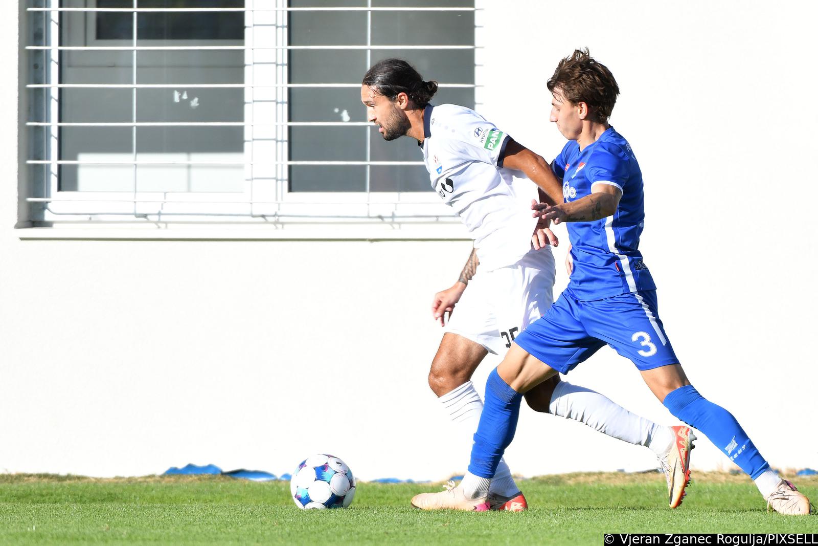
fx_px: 9089
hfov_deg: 5.2
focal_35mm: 400
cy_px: 273
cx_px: 409
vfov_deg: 3.4
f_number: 5
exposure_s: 1/1600
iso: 400
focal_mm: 400
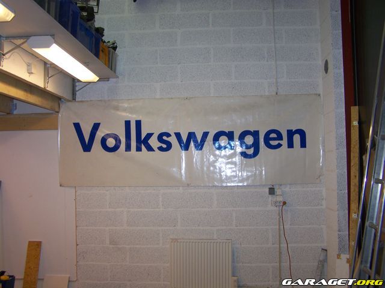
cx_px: 192
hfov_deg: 49.0
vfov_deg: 37.7
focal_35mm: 38
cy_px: 144
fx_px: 423
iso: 80
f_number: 2.8
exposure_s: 1/60
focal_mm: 6.3
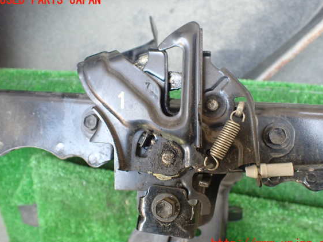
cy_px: 122
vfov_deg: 44.1
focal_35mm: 32
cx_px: 169
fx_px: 299
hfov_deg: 56.8
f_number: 2.3
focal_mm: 5.4
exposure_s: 1/125
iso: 800
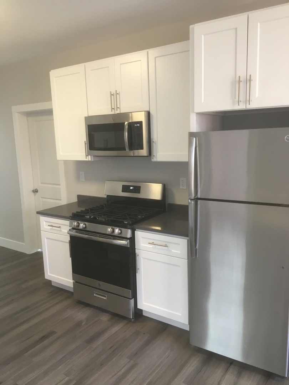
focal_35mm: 29
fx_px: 323
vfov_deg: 61.7
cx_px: 144
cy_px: 192
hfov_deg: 48.2
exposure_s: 1/30
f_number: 2.2
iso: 64
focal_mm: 4.15
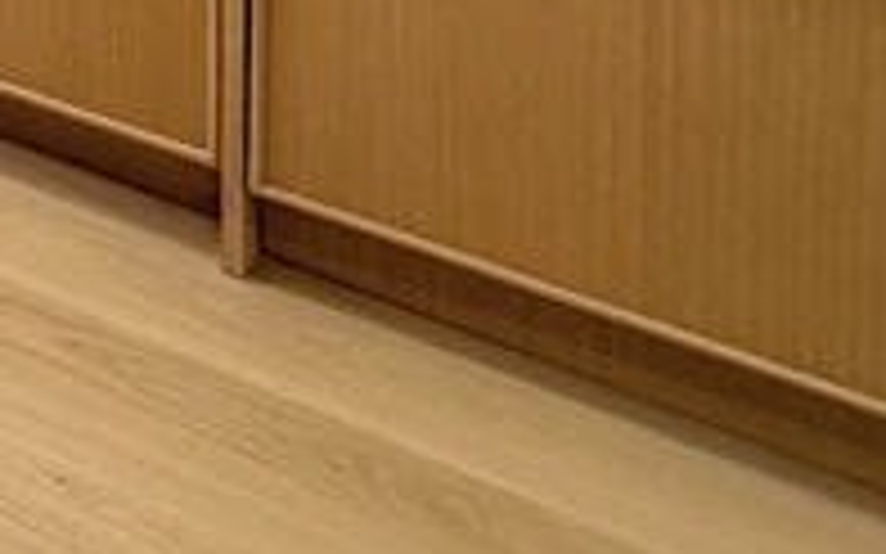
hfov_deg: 17.4
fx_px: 1859
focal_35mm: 77
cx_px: -971
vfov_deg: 12.6
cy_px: -838
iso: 80
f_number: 2.2
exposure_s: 1/120
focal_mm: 2.22
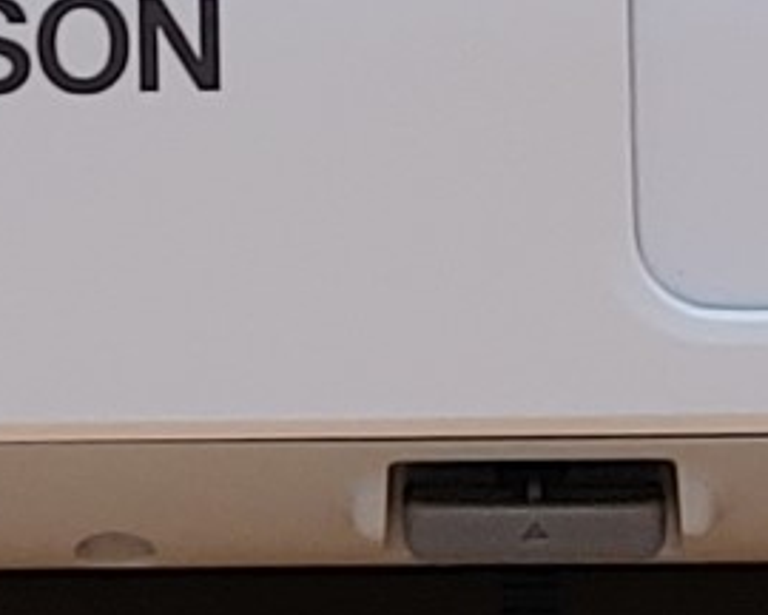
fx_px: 6387
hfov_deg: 6.9
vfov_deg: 5.5
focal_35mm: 281
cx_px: 367
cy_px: -108
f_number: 1.8
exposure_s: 1/105
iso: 50
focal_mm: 4.36
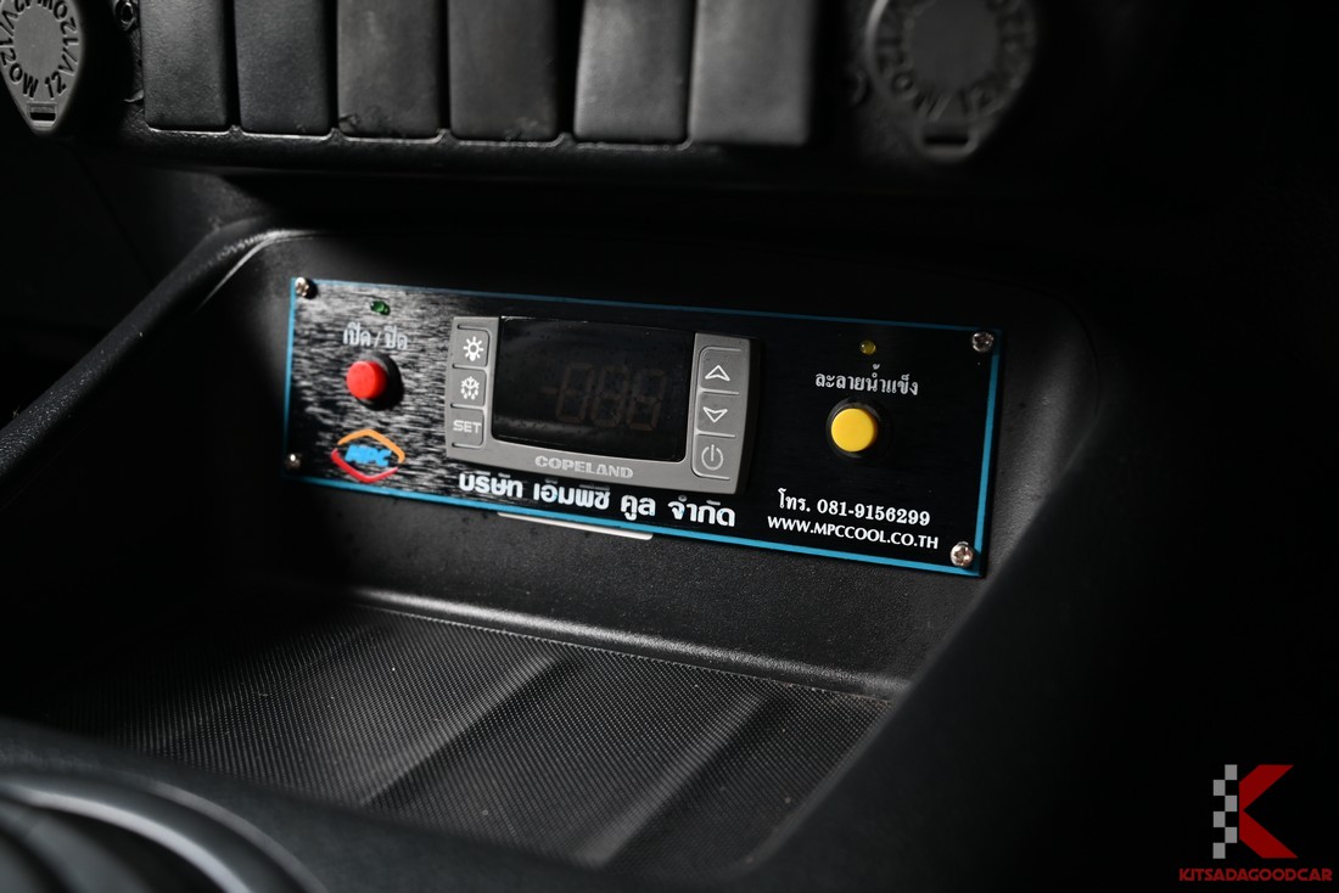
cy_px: 446
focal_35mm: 40
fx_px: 1488
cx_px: 670
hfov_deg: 48.4
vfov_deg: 33.4
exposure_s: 1/45
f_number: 5.6
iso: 280
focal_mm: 40
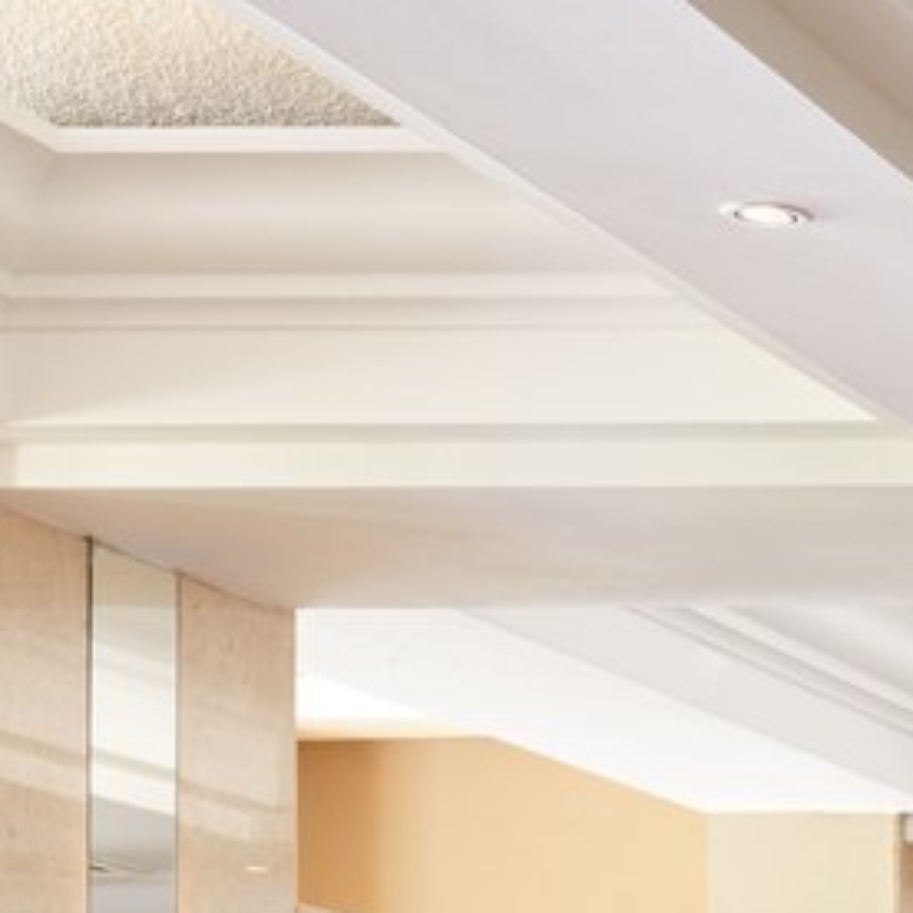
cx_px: 2491
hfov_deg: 9.8
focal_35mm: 148
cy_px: 1434
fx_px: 4416
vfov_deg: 11.3
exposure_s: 1/250
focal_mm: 24
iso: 400
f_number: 11
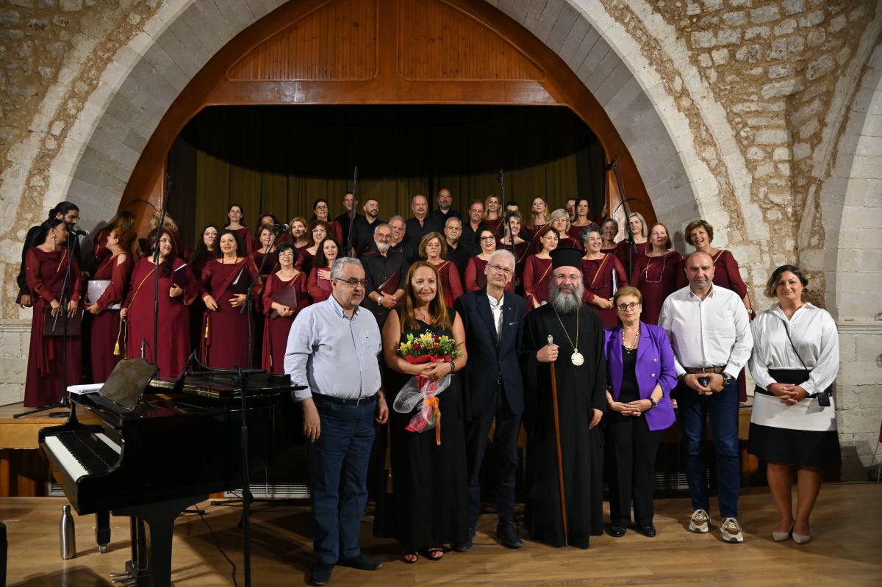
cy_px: 294
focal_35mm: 24
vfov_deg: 53.1
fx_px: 588
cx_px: 441
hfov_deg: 73.8
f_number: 5
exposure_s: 1/125
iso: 1600
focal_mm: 24
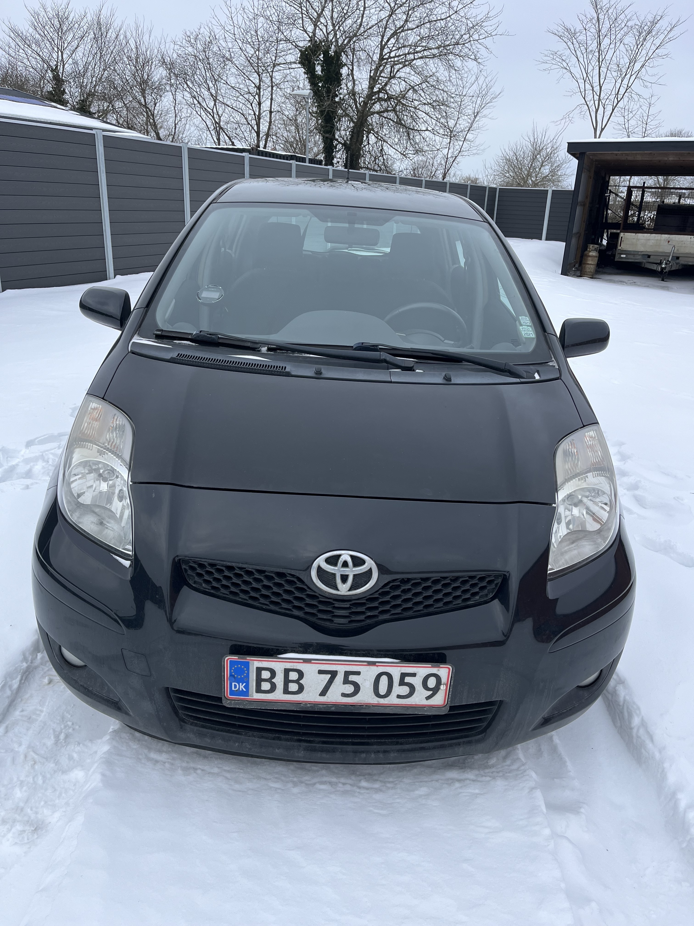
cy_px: 463
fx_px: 695
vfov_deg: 67.3
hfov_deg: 53.1
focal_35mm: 26
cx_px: 347
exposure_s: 1/827
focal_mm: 5.1
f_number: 1.6
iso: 50
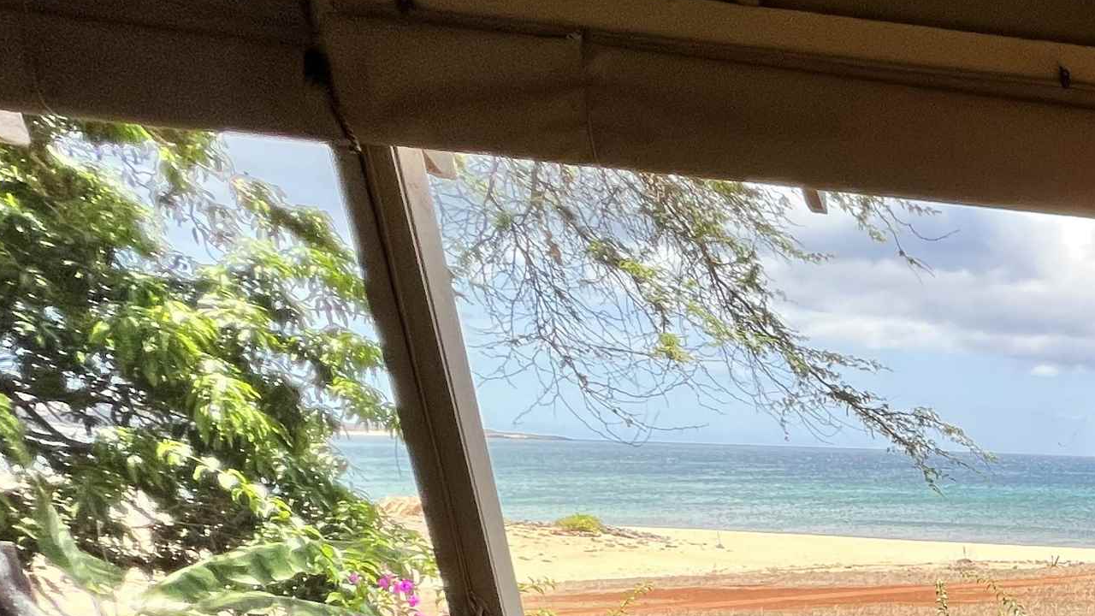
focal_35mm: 34
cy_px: 853
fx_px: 987
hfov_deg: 40.9
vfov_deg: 27.3
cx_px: 1305
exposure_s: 1/294
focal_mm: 1.57
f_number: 1.8
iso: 32
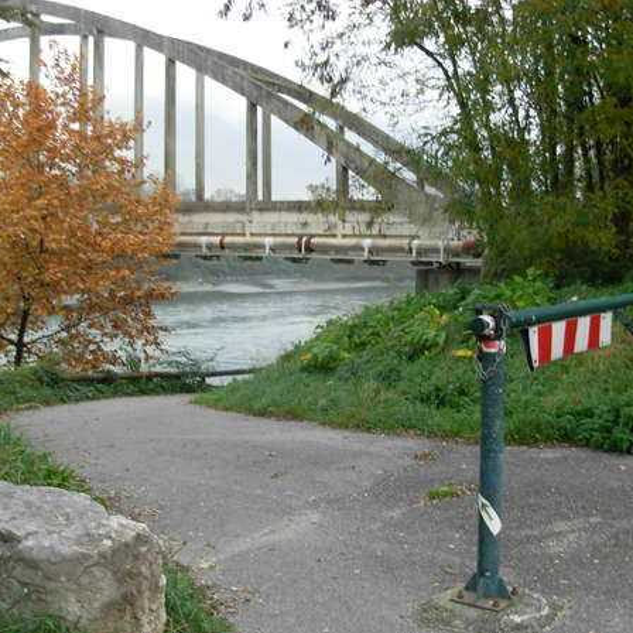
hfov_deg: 37.6
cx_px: 311
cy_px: 316
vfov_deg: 37.6
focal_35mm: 45
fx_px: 931
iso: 79
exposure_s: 1/102
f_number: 2.9
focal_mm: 6.3
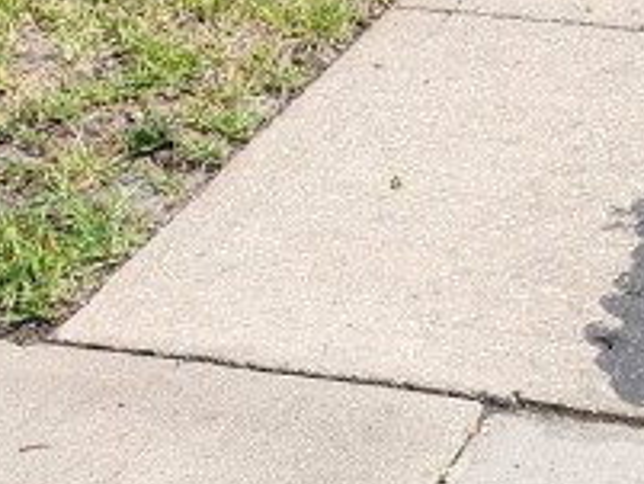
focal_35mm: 117
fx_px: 2178
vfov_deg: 11.3
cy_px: -535
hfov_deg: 16.3
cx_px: 724
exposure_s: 1/939
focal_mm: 6.4
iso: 12
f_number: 1.8
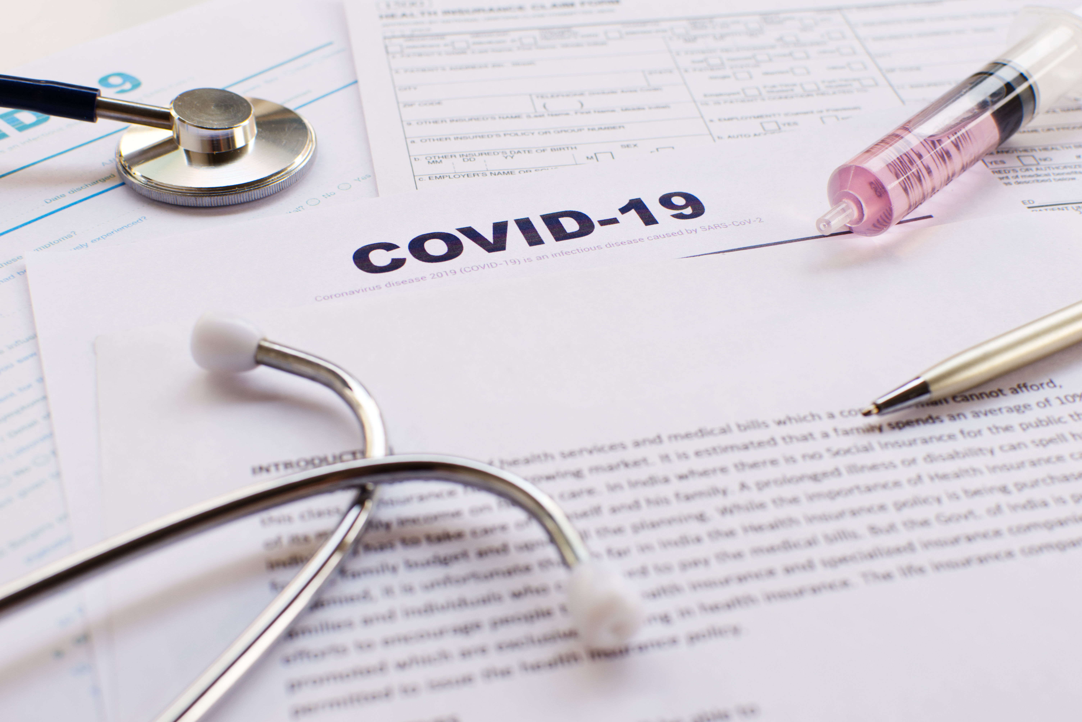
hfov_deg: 37.8
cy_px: 361
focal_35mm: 52
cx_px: 541
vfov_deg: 25.8
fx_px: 1578
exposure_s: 1/160
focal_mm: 35
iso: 100
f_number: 4.5
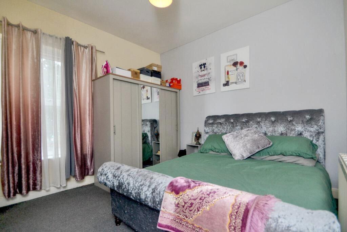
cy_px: 116
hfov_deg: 100.4
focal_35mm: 15
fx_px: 145
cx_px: 174
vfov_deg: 77.3
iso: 400
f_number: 4
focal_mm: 10
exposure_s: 1/160
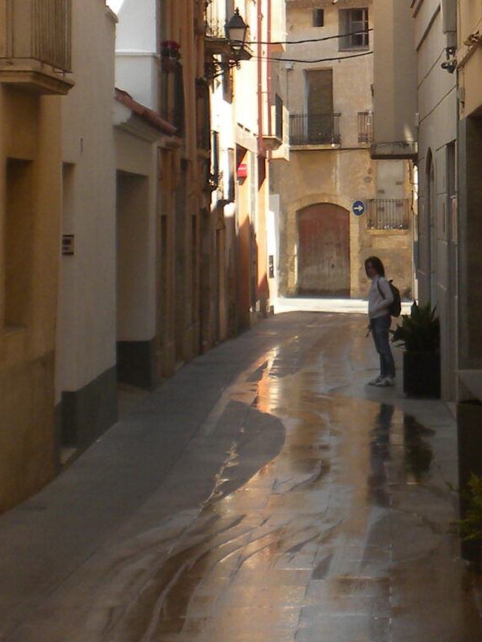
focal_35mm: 123
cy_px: 79
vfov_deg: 15.8
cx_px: 404
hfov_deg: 12.0
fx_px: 2282
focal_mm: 6.6
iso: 64
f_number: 3.5
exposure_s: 1/330
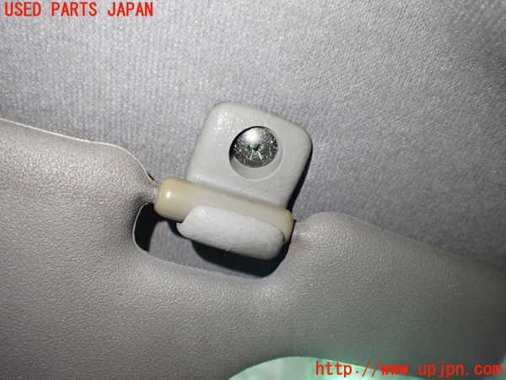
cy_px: 190
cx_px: 253
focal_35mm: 30
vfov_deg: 46.8
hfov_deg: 60.0
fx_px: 439
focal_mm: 5.4
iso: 800
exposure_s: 1/125
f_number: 2.3
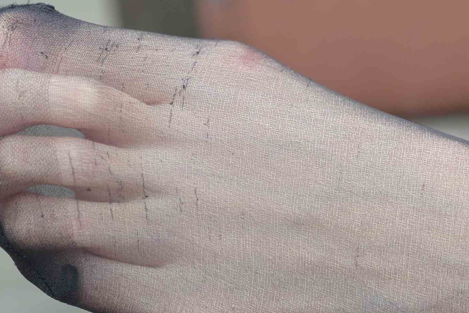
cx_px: 590
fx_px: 8299
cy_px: -33
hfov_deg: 3.2
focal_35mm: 637
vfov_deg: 2.2
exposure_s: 1/320
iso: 200
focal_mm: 200
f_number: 4
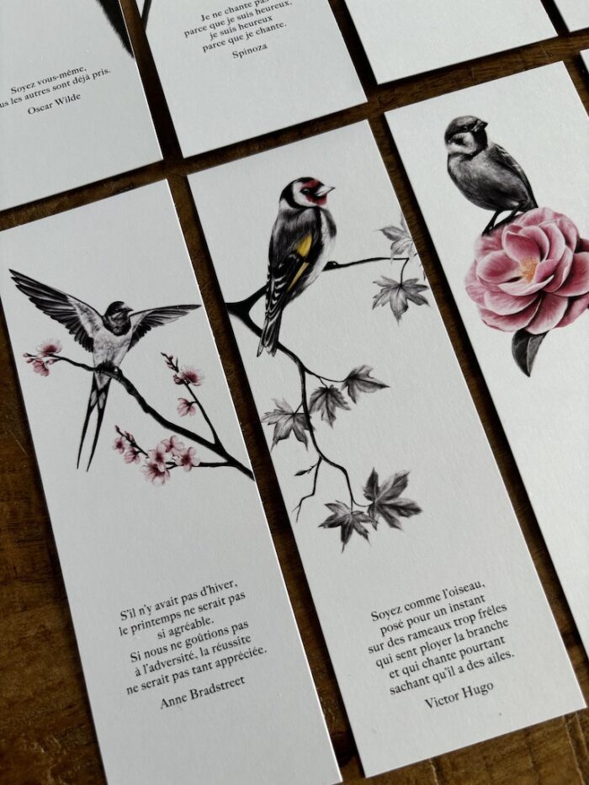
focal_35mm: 26
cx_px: 294
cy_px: 392
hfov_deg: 53.1
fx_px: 590
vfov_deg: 67.3
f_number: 1.6
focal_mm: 5.96
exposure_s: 1/177
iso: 40
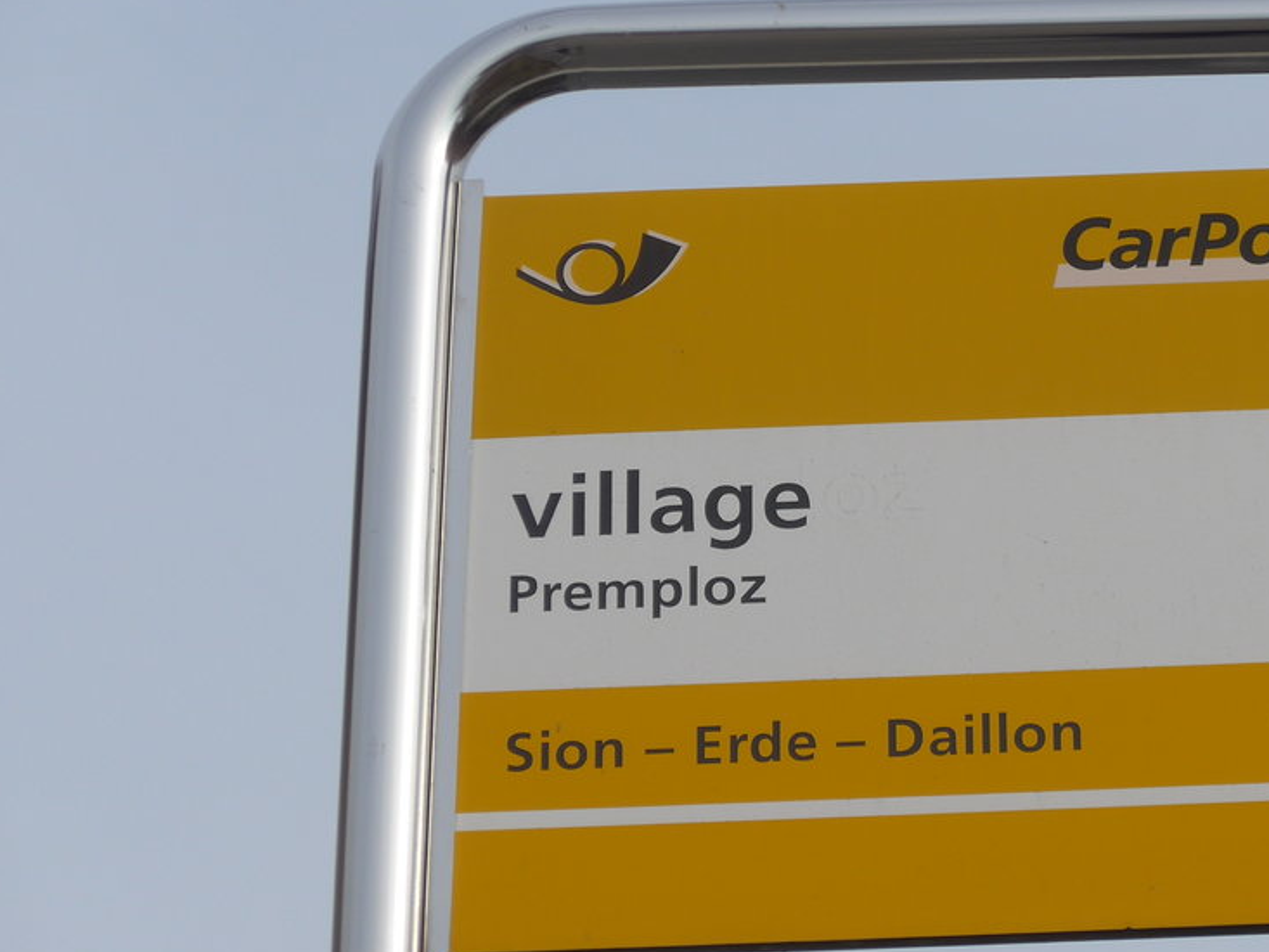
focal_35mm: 203
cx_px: 1030
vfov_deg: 7.3
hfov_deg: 9.7
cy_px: 523
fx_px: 7443
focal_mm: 24.3
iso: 80
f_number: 5.2
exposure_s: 1/500
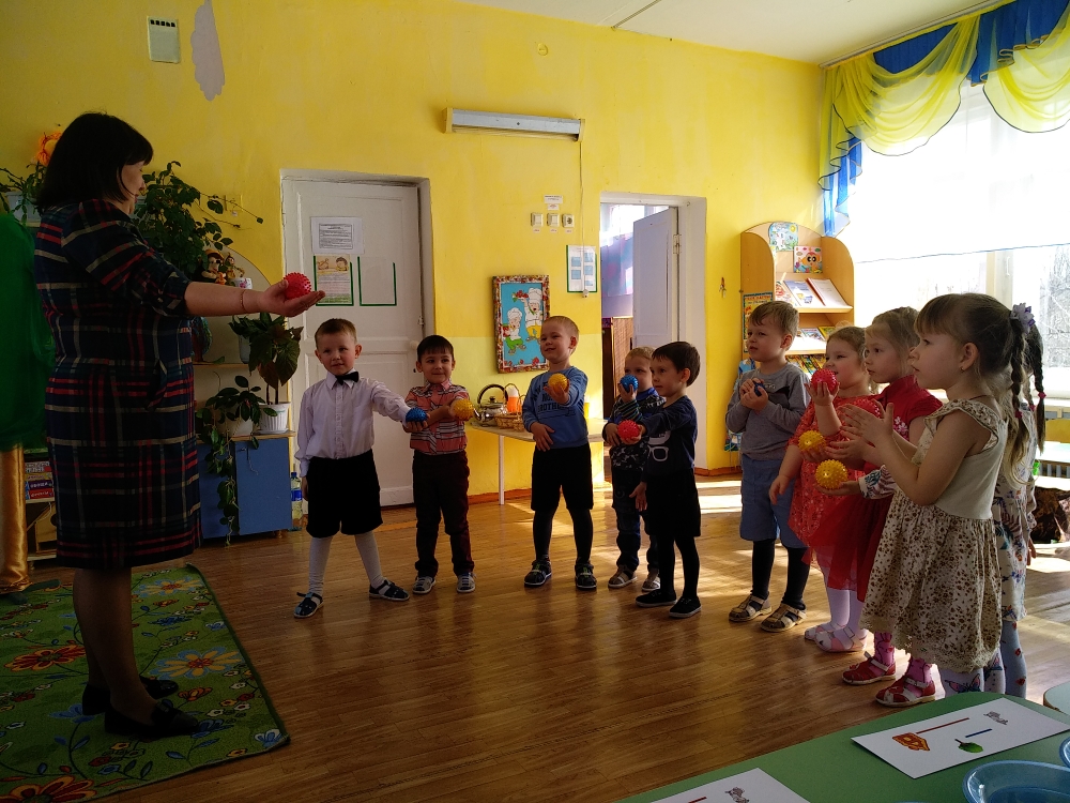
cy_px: 402
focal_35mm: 22
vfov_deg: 61.1
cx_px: 535
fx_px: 680
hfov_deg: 76.4
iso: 125
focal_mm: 3.81
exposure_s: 1/161
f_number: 2.2
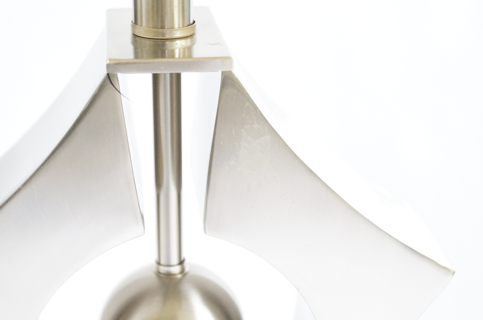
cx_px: 242
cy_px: 160
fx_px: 1005
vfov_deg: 18.1
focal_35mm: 75
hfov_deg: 27.0
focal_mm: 50
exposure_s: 1/60
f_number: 5.6
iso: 3200
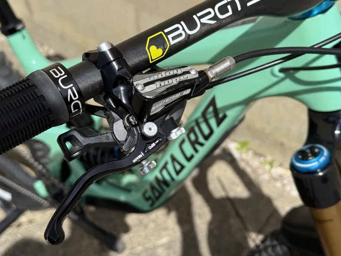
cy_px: 126
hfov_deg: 38.9
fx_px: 483
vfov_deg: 29.7
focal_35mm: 49
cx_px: 174
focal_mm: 6.76
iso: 80
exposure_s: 1/4098
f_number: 1.78
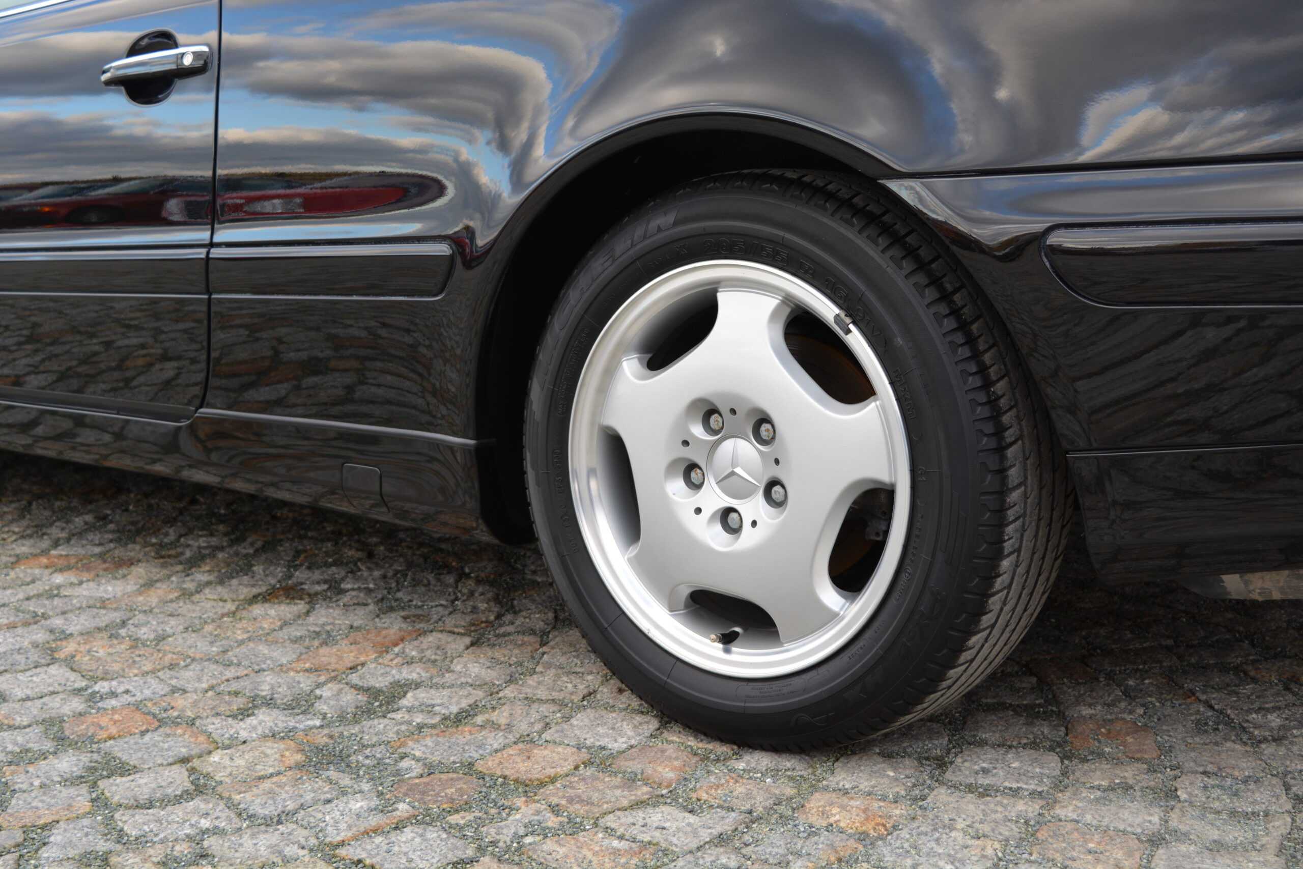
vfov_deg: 29.9
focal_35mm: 45
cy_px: 434
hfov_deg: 43.6
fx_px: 1629
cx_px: 652
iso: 140
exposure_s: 1/60
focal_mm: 30
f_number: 5.6
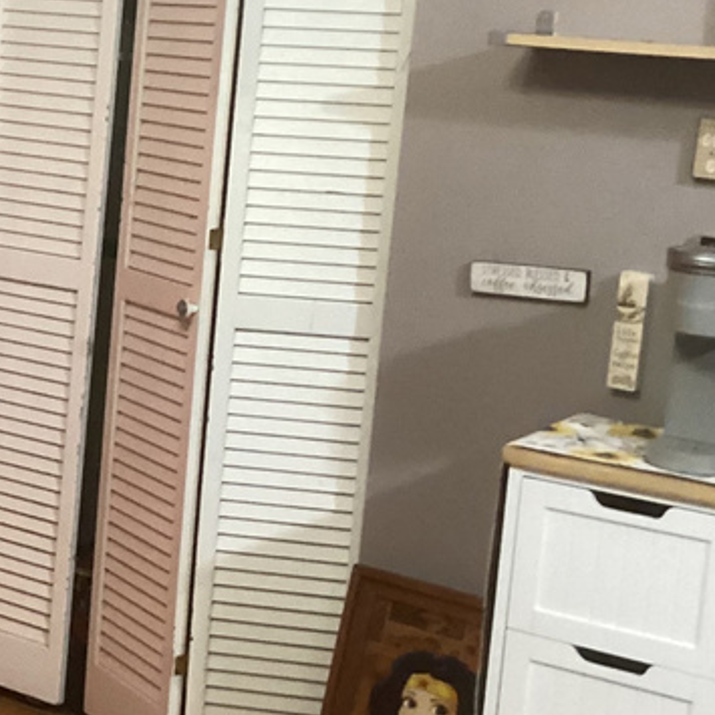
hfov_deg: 20.4
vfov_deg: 21.8
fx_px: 1846
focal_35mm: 79
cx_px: -153
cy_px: 222
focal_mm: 3.3
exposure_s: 1/30
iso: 500
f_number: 2.4
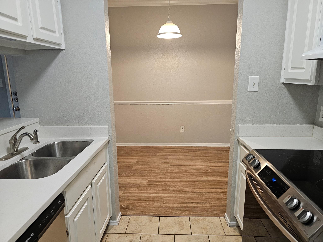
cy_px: 121
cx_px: 162
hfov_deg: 73.9
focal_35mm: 23
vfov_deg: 58.9
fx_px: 215
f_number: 1.7
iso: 400
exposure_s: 1/120
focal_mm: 6.3
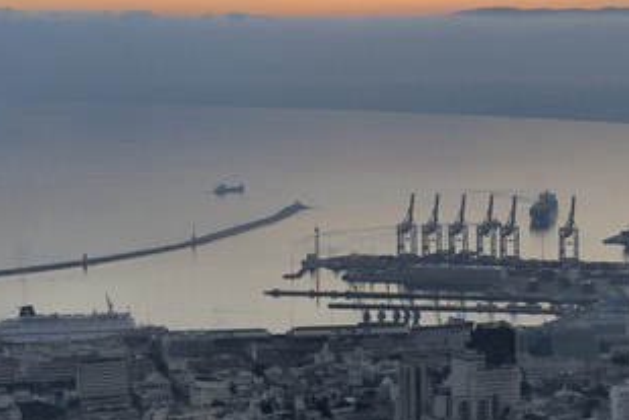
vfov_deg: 12.4
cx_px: 351
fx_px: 1940
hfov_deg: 18.4
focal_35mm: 111
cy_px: 197
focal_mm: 82
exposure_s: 1/160
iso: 400
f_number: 6.3
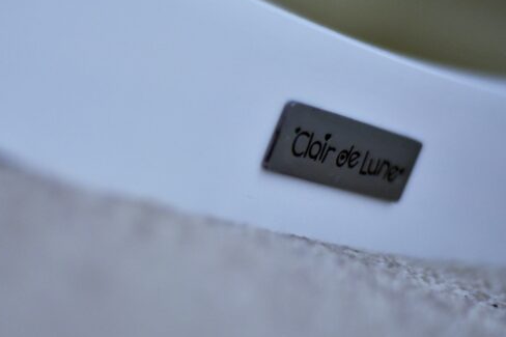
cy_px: 164
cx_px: 191
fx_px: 1475
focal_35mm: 105
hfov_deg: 19.4
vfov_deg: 13.0
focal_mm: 50
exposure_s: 1/100
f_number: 1.8
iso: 640
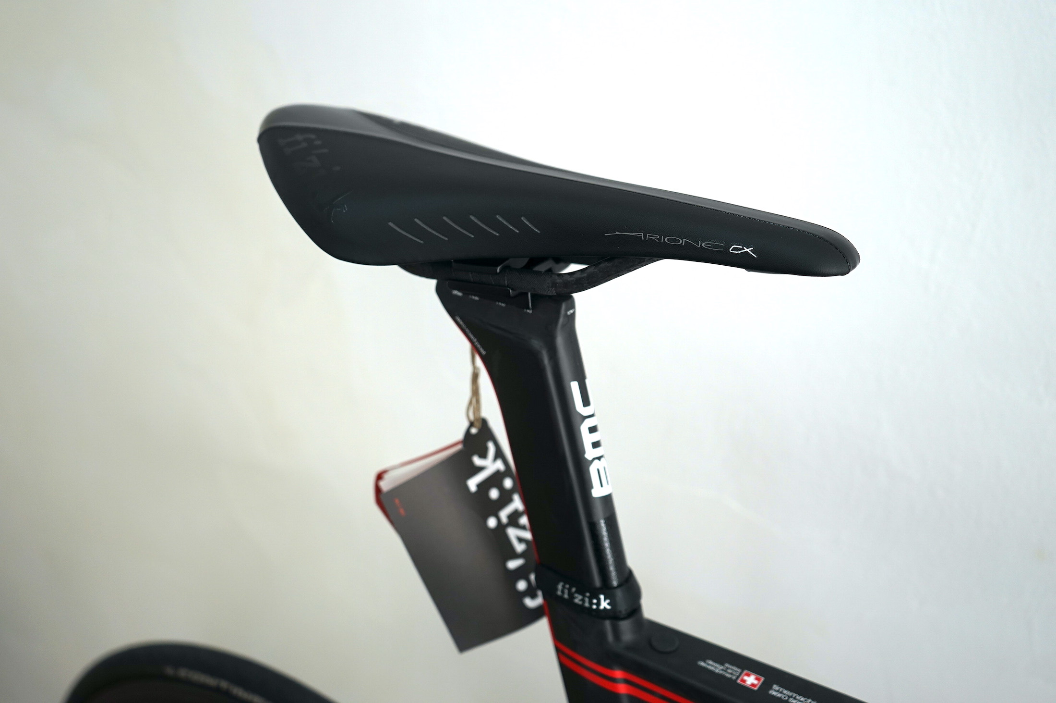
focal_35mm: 34
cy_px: 352
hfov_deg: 55.8
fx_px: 996
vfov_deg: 38.8
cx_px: 528
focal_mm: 34
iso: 320
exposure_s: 1/160
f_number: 4
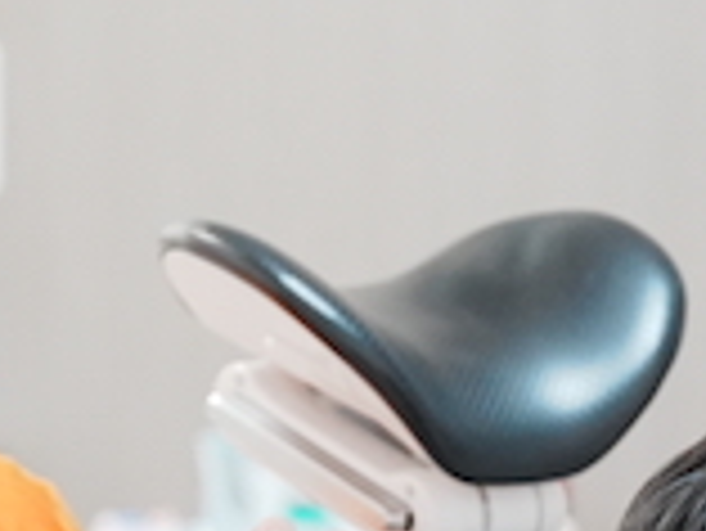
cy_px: 551
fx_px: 5153
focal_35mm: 252
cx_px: 27
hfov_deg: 7.8
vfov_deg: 5.9
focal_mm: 51.5
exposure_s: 1/400
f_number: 2.8
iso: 3200
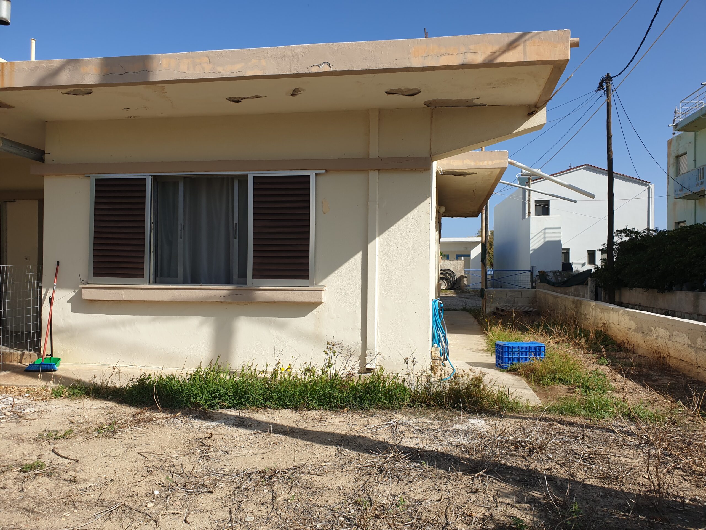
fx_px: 530
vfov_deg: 53.1
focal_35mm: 26
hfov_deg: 67.3
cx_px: 353
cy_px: 265
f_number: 2.4
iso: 50
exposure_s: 1/1715
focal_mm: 4.3
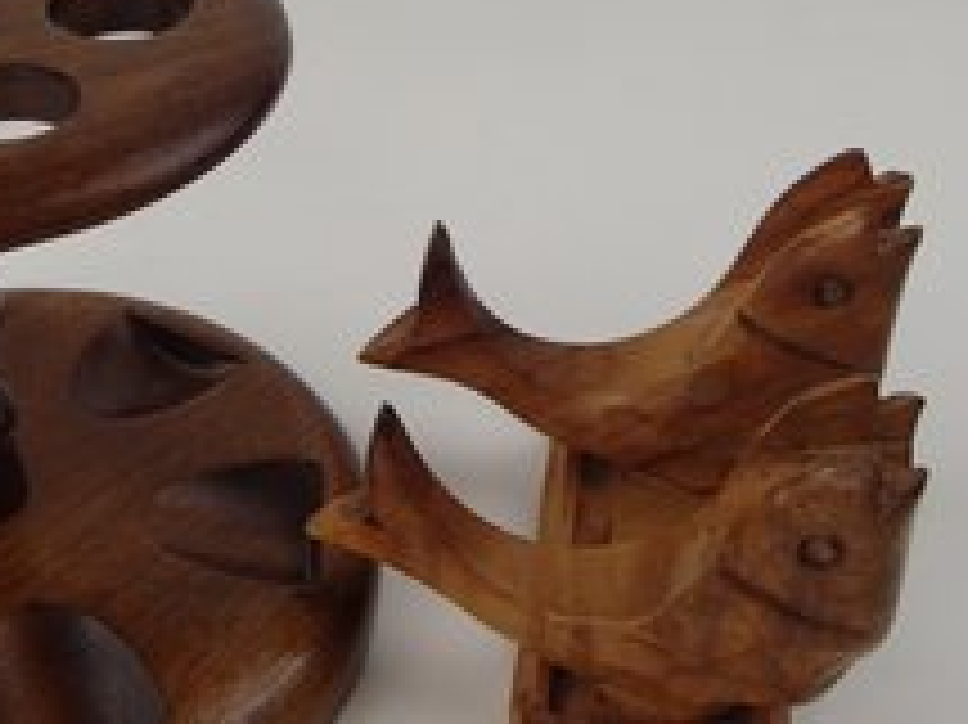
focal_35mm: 59
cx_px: 241
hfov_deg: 32.1
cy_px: 366
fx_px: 1649
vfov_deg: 24.8
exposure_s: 1/160
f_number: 4.7
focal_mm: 6.64
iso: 200
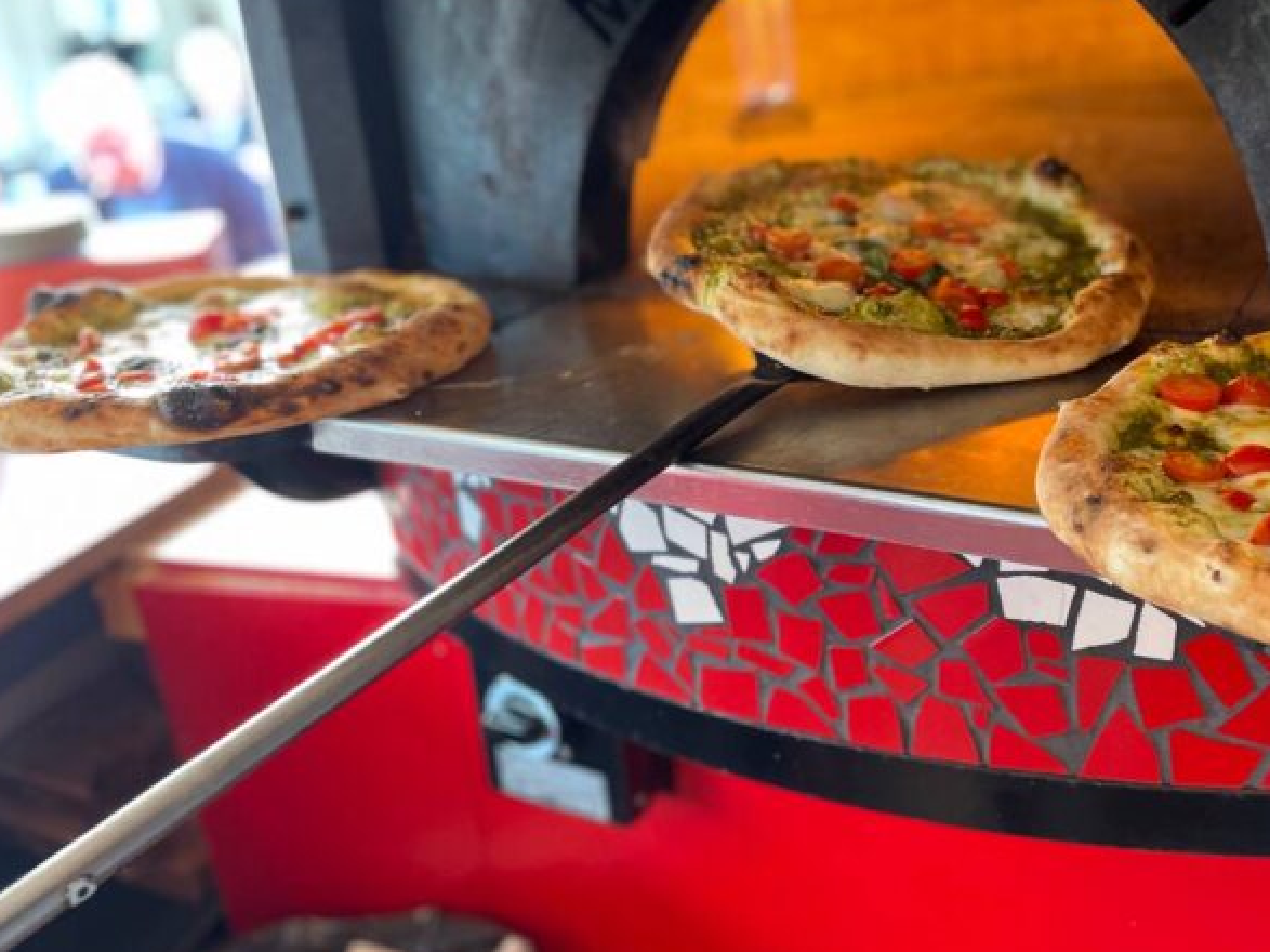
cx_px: 807
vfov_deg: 41.6
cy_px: 392
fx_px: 1247
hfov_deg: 53.3
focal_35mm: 34
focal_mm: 4.2
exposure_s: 1/50
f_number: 1.6
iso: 160
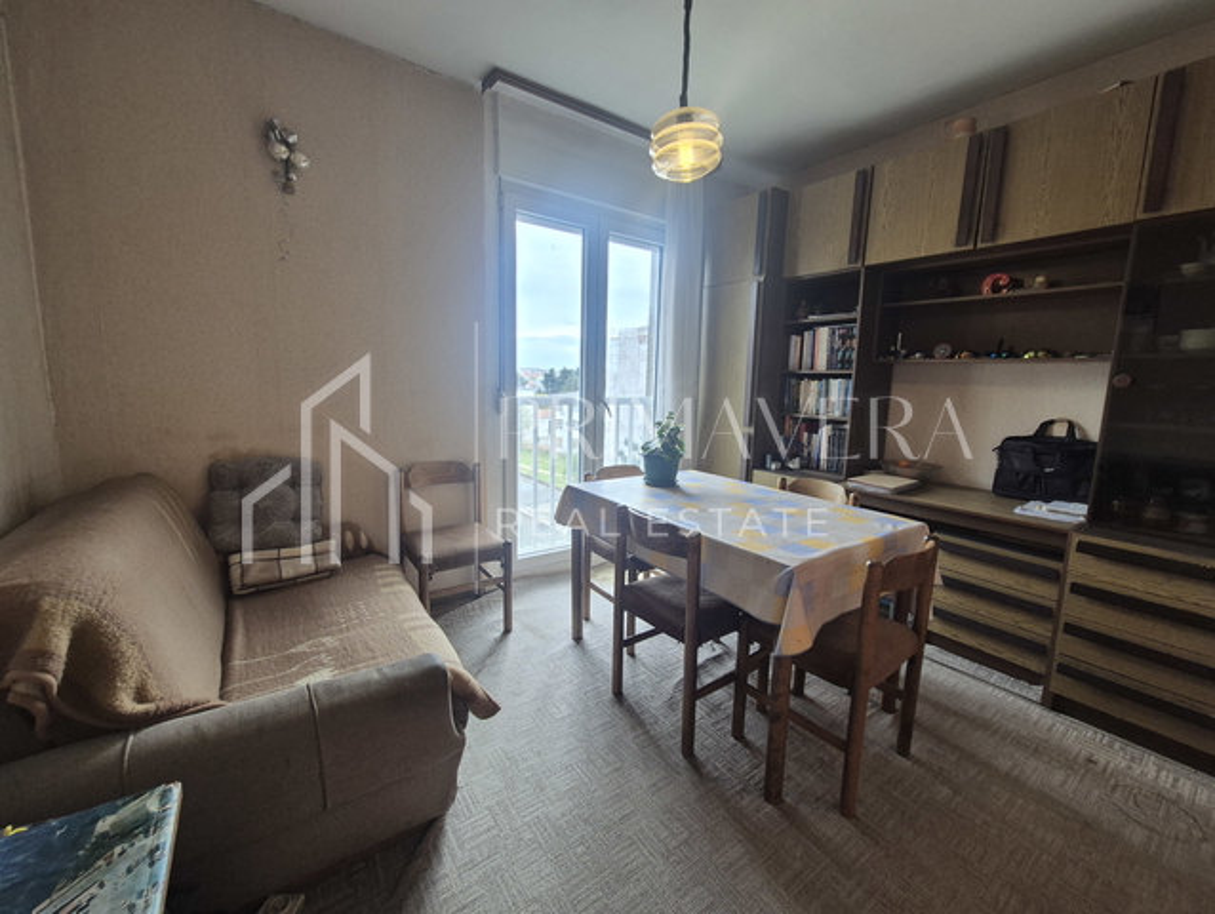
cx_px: 608
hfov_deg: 106.1
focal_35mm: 13
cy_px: 457
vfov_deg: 90.0
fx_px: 457
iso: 160
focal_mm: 2.2
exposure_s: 1/50
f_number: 2.2
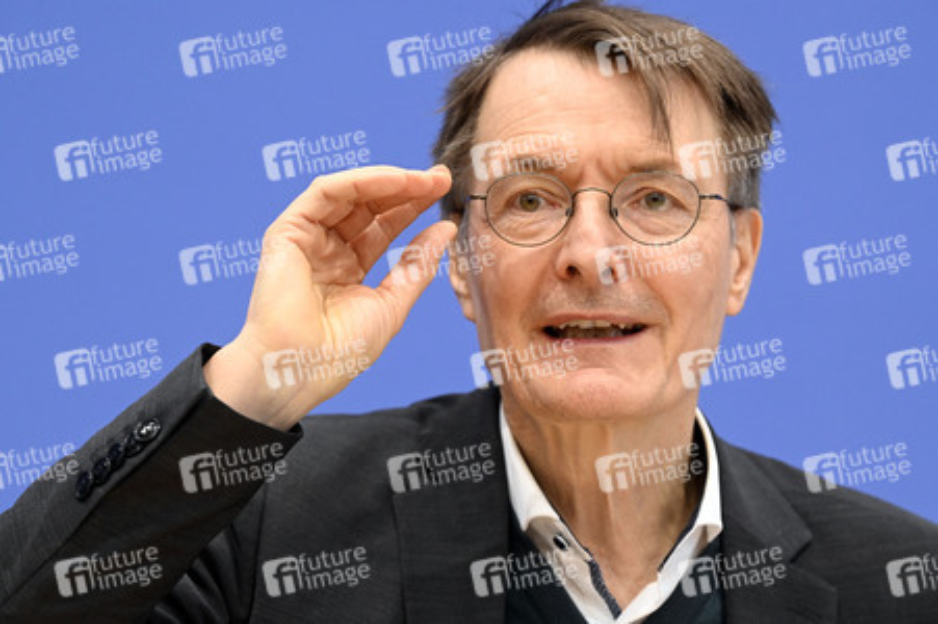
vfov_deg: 7.4
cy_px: 312
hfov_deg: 11.1
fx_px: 4817
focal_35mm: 185
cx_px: 469
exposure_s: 1/500
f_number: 5.6
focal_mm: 185
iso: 5000
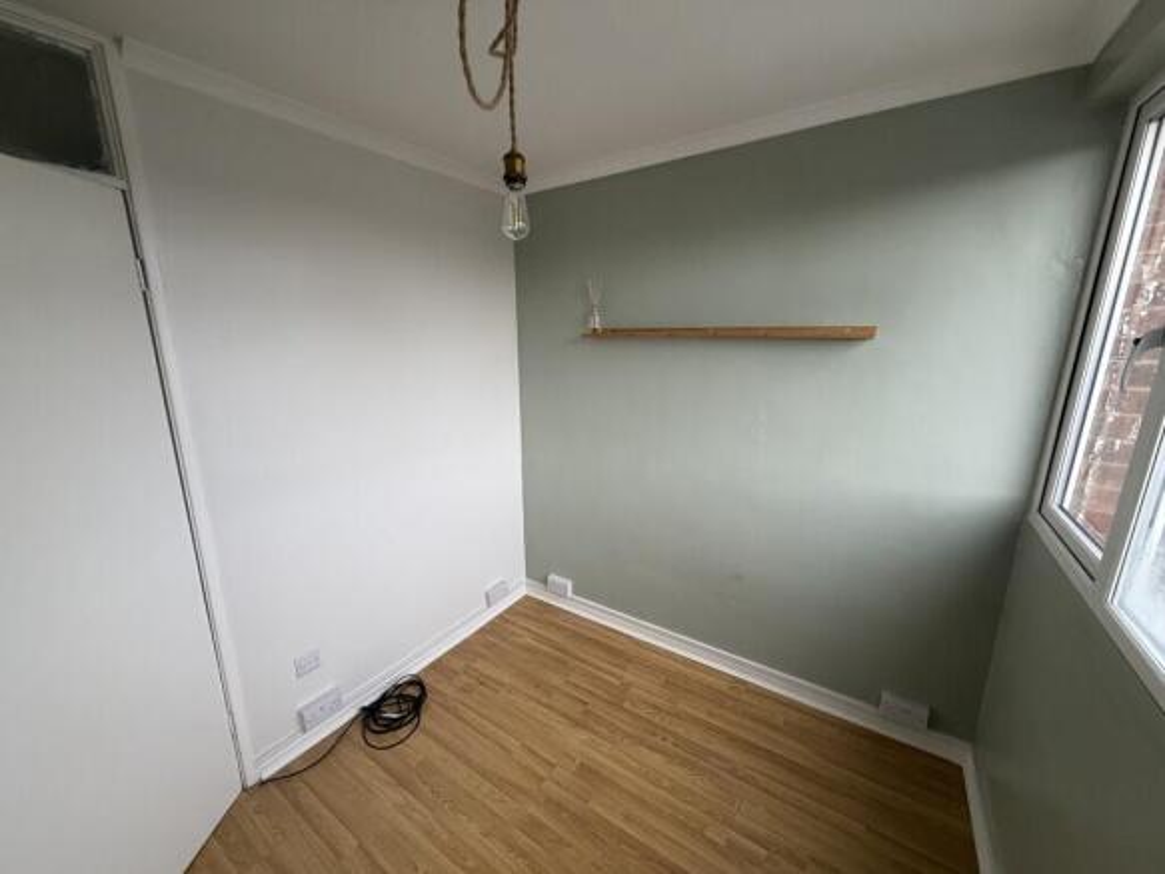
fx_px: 471
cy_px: 437
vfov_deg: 85.7
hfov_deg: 102.1
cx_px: 582
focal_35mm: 14
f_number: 2.2
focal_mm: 2.22
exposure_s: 1/121
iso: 250
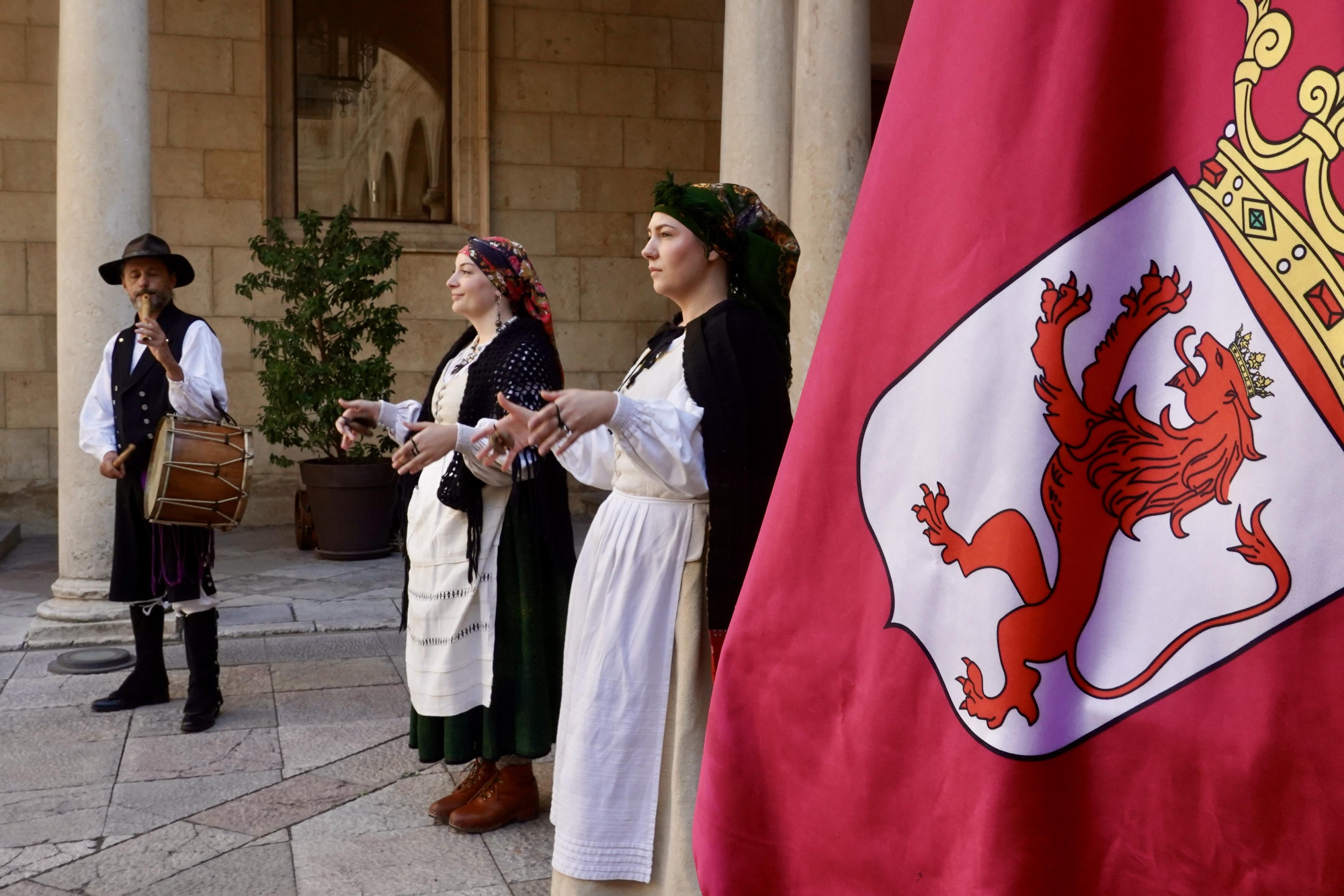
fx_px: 1344
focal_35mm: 36
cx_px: 672
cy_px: 448
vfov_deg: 36.9
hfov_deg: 53.1
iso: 1250
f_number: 14
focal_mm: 24
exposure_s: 1/125
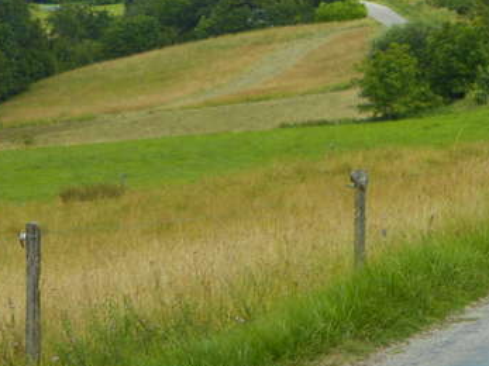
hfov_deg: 8.5
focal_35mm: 232
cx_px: 268
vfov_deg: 6.4
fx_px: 3276
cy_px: 62
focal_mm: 23.9
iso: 80
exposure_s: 1/200
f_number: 6.1
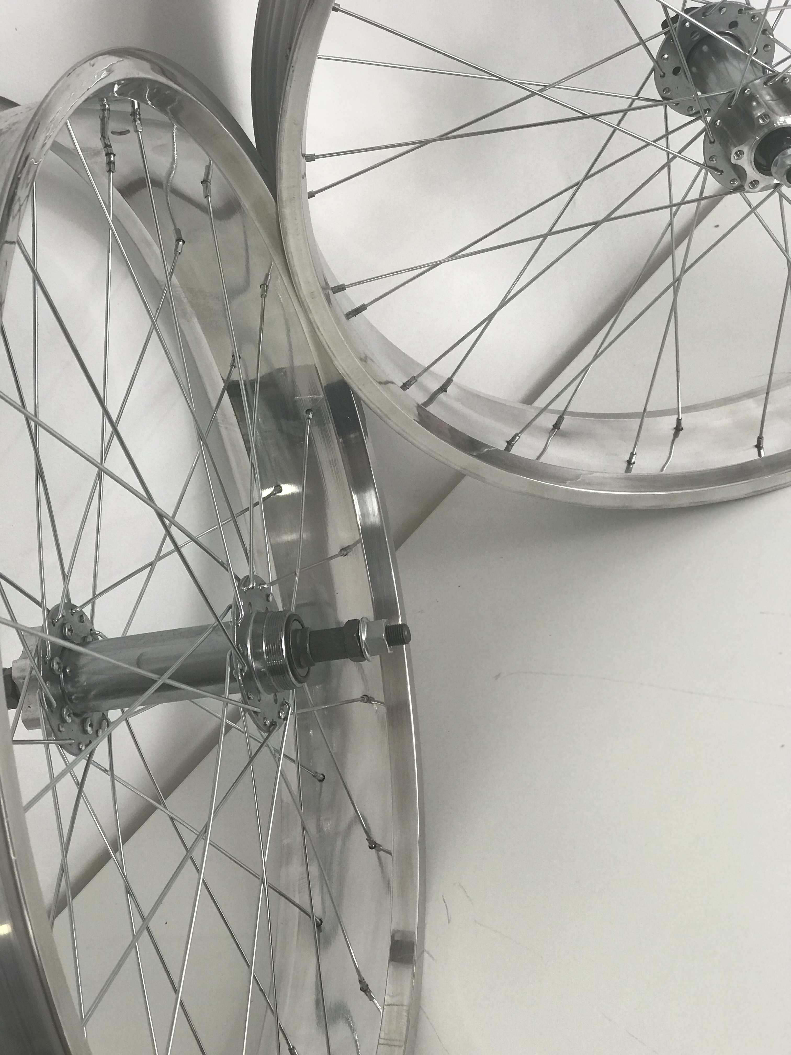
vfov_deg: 33.8
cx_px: 396
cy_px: 528
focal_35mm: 57
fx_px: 1737
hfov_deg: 25.7
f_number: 2.8
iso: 40
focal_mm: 6.6
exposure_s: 1/50
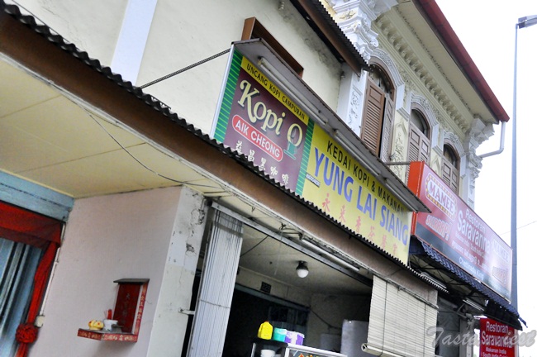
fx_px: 559
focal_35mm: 38
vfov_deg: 35.4
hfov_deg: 51.3
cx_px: 268
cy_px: 178
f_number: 4
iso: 3200
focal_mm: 25
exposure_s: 1/4000
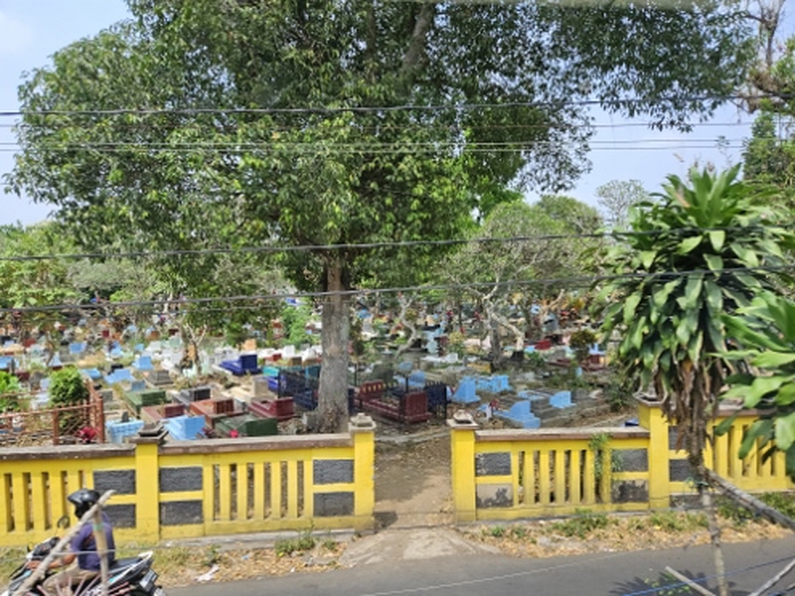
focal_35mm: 23
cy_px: 298
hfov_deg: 73.9
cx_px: 398
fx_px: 528
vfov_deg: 58.9
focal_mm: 5.4
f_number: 1.8
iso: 64
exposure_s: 1/719
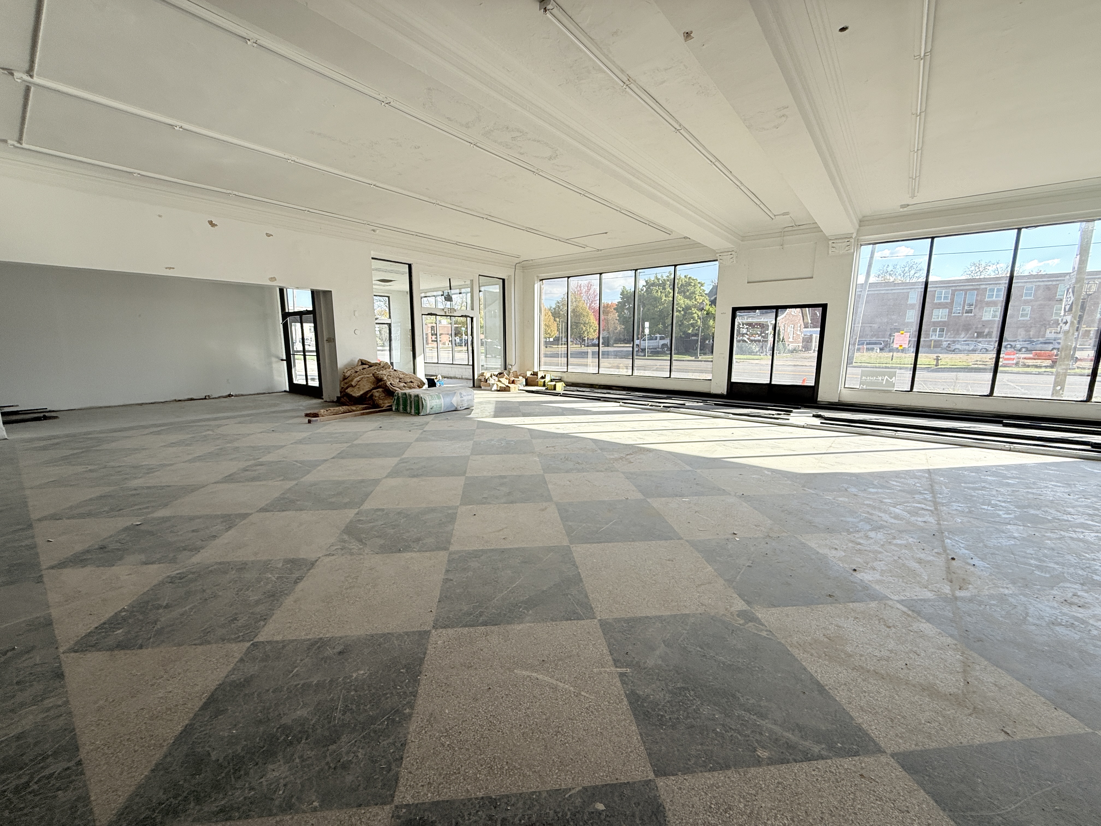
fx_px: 445
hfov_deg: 102.1
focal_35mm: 14
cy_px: 413
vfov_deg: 85.7
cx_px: 550
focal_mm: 2.22
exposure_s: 1/439
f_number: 2.2
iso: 50
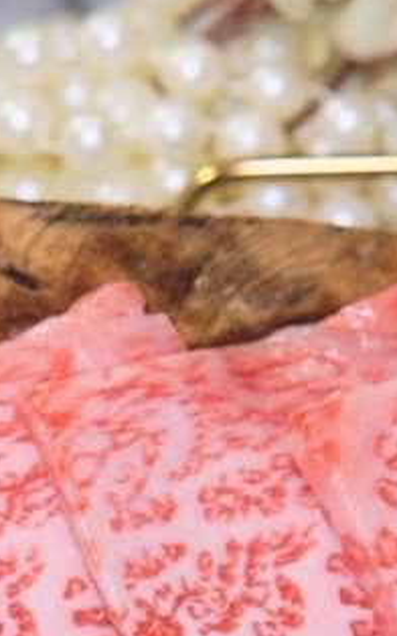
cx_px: 154
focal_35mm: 146
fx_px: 2530
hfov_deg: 9.0
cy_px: 571
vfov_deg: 14.2
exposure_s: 1/60
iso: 250
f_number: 4
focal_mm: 30
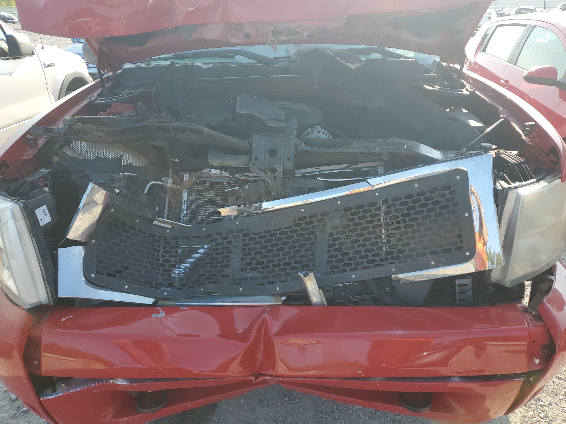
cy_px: 212
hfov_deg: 67.3
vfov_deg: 53.1
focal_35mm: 26
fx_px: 425
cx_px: 283
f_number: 1.5
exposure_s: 1/769
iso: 50
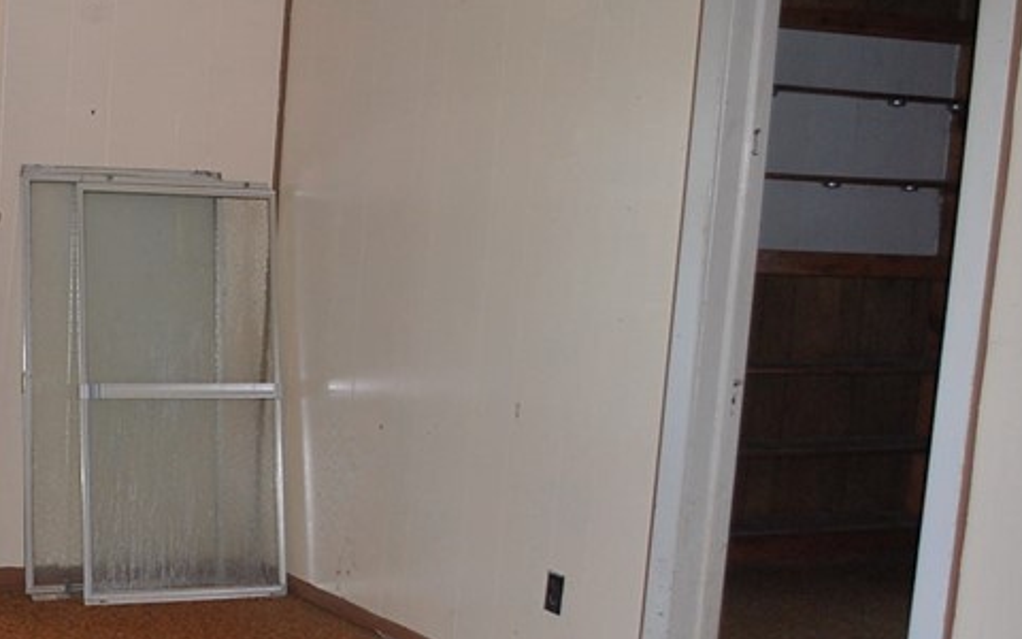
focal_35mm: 69
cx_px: 61
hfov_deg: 28.4
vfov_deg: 18.8
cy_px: 422
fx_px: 1922
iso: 200
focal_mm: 20
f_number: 3.8
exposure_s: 1/60
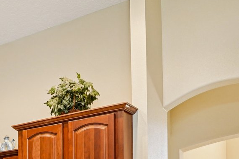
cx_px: -13
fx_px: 405
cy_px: 233
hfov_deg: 30.1
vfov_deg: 19.6
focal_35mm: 61
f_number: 9
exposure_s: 1/2
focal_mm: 17
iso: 400
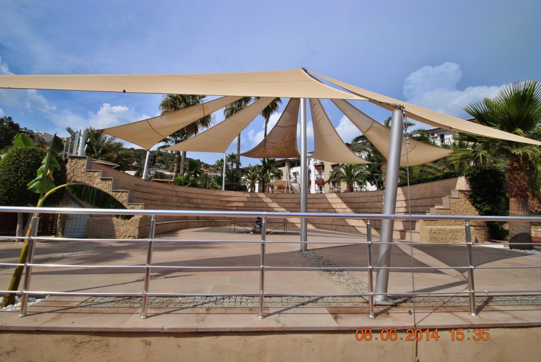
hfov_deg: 100.3
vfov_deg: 77.5
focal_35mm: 15
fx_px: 226
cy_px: 181
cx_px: 270
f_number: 10
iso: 100
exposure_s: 1/400
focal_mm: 10
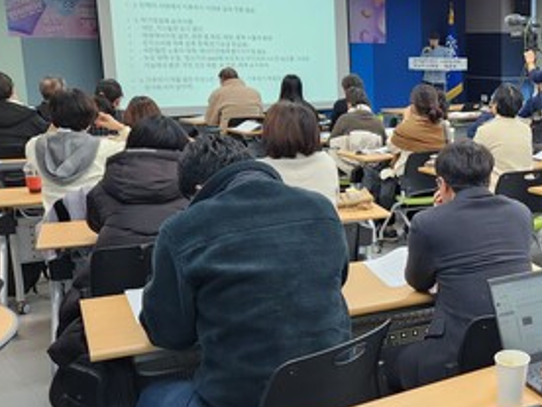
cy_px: 206
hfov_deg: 35.0
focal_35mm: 50
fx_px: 783
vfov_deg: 29.1
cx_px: 528
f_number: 1.8
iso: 160
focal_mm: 5.4
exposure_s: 1/120
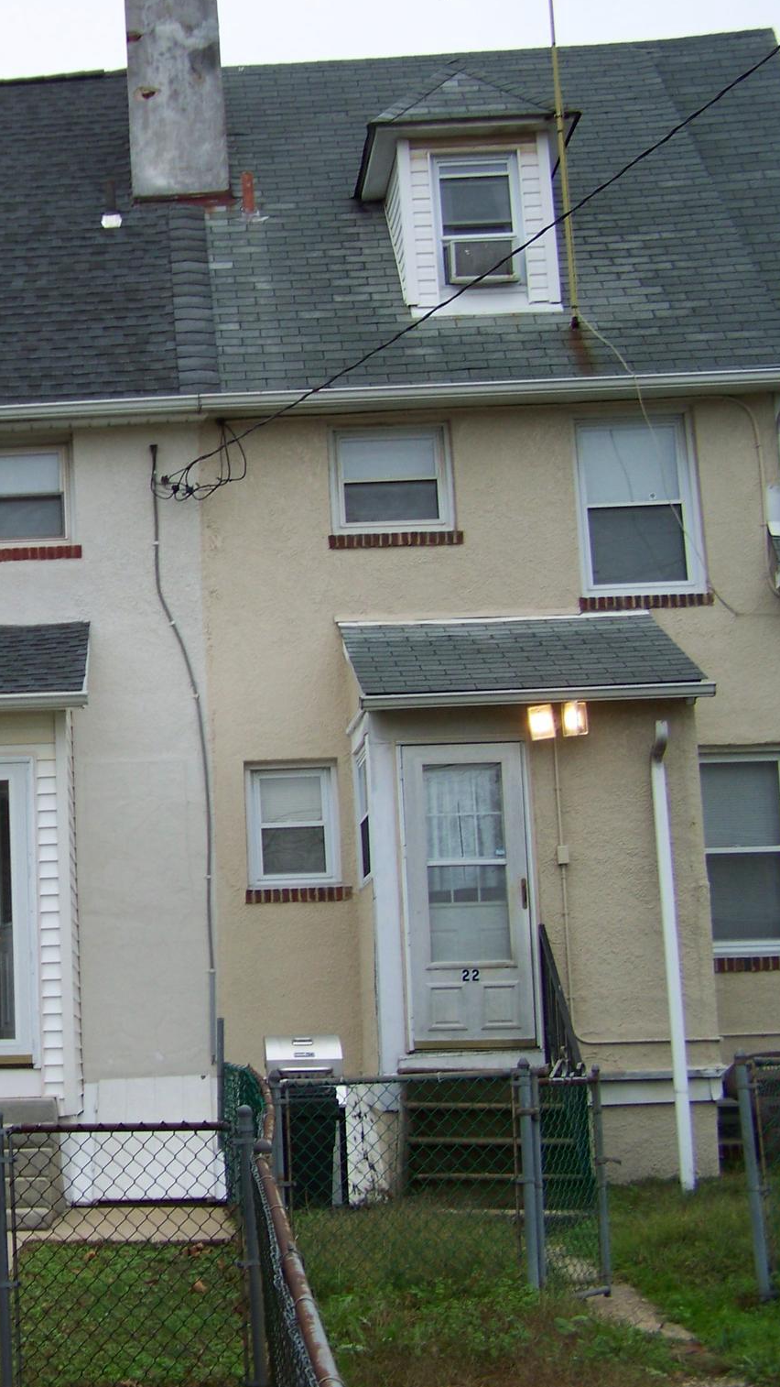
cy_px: 697
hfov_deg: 20.5
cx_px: -61
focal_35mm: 56
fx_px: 2058
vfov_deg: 37.2
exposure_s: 1/160
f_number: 2.8
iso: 64
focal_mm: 6.3
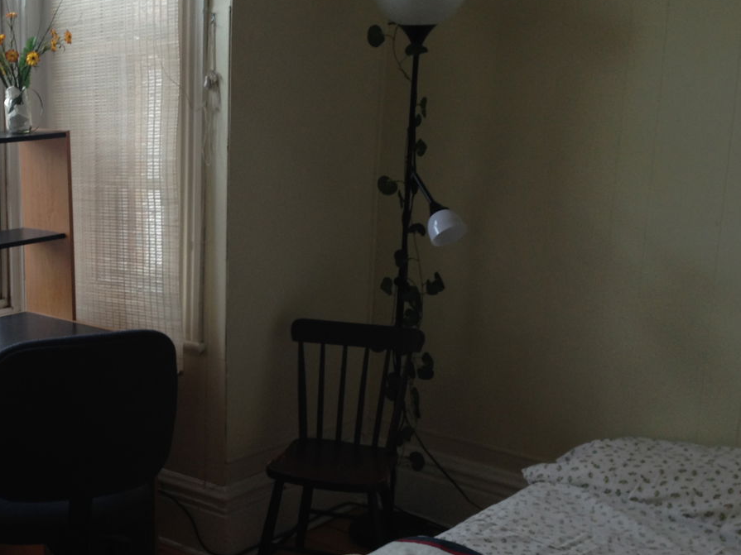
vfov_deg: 24.8
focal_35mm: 59
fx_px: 1263
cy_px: 332
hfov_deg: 31.7
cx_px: 125
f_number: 2.4
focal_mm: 4.12
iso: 50
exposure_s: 1/20
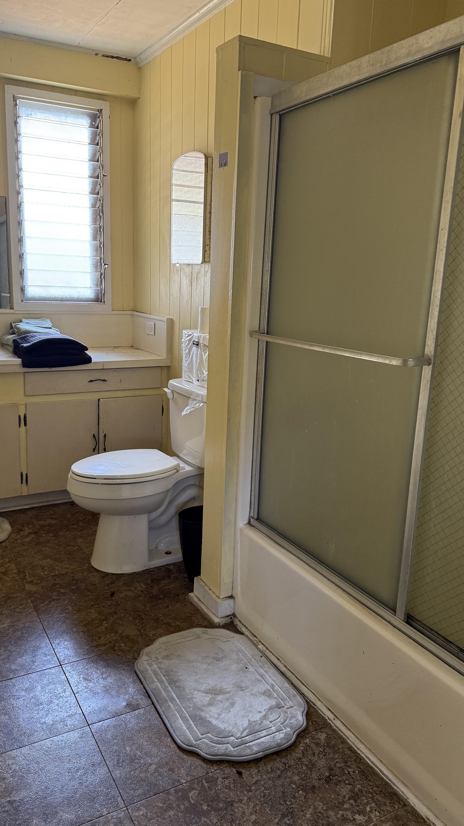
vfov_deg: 69.9
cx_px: 209
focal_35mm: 27
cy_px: 414
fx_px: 591
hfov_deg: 42.8
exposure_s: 1/78
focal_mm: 6.76
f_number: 1.78
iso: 200
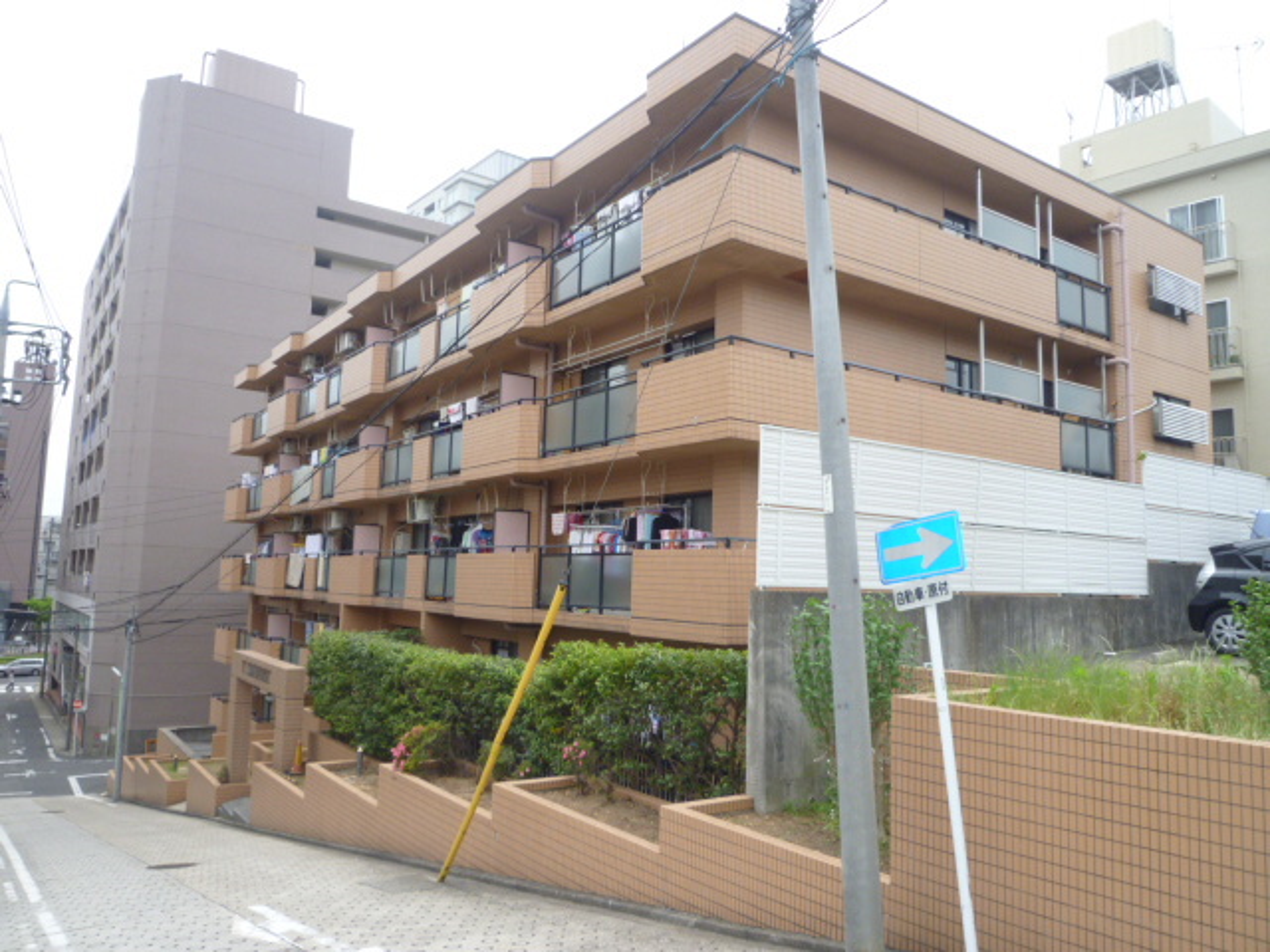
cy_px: 476
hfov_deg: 69.4
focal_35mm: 25
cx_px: 635
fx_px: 917
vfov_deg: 54.9
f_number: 2.8
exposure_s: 1/800
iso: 100
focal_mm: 4.5
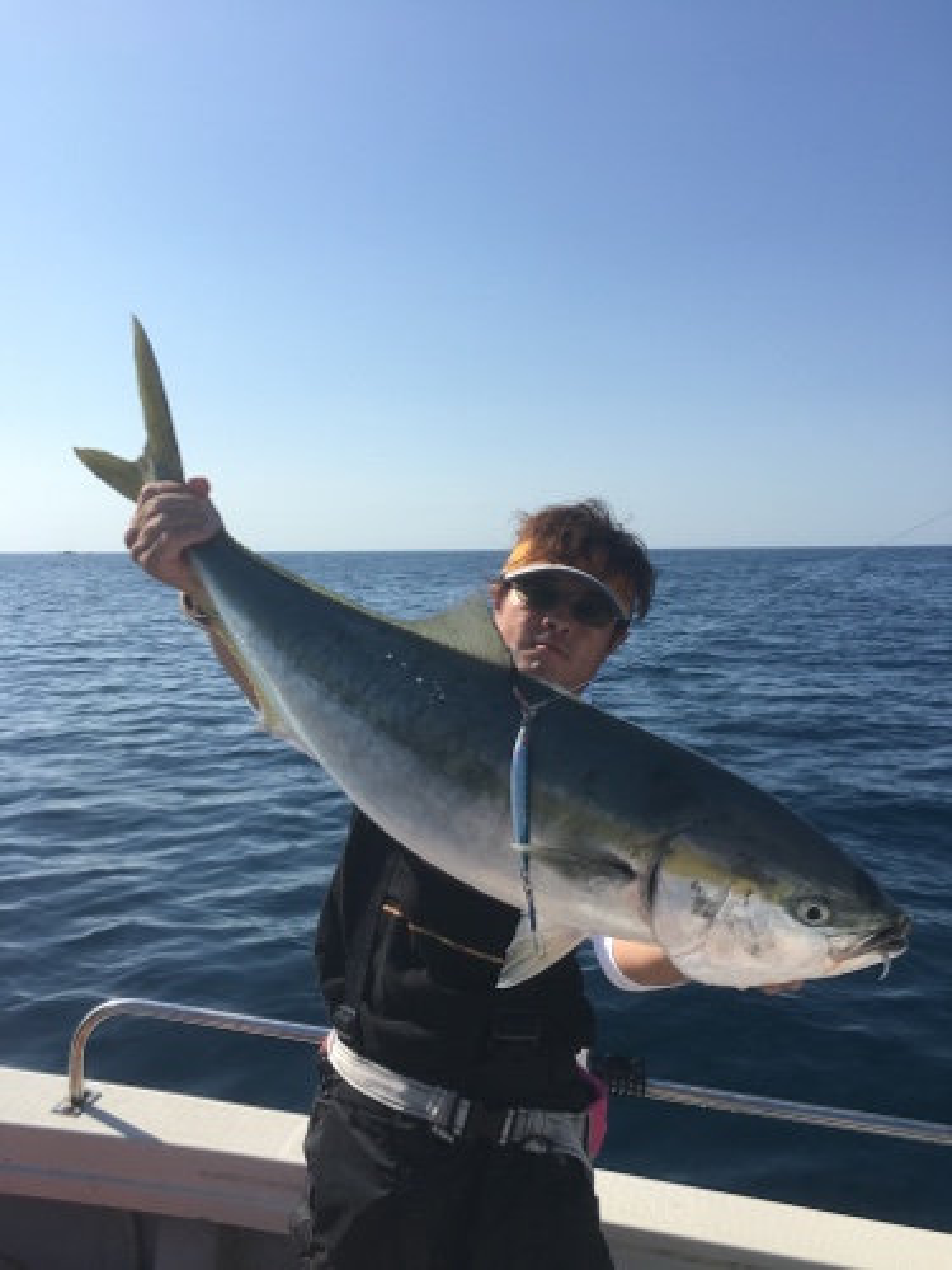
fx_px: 1063
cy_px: 635
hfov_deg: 48.2
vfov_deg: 61.7
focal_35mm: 29
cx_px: 476
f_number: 2.2
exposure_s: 1/2262
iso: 25
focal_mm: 4.15
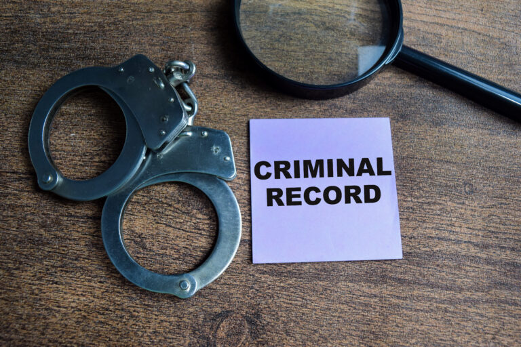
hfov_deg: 55.1
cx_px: 260
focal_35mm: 34
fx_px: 499
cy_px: 174
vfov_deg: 38.4
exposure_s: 1/60
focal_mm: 23
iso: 800
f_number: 5.6
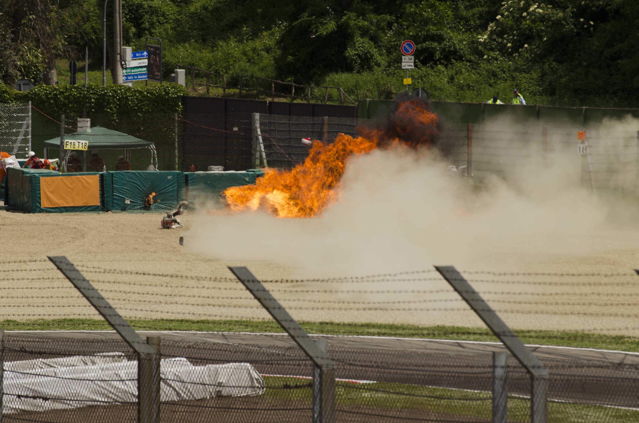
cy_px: 212
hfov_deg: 4.6
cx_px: 320
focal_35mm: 450
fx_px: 7970
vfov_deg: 3.0
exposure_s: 1/1250
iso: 320
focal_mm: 300
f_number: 13
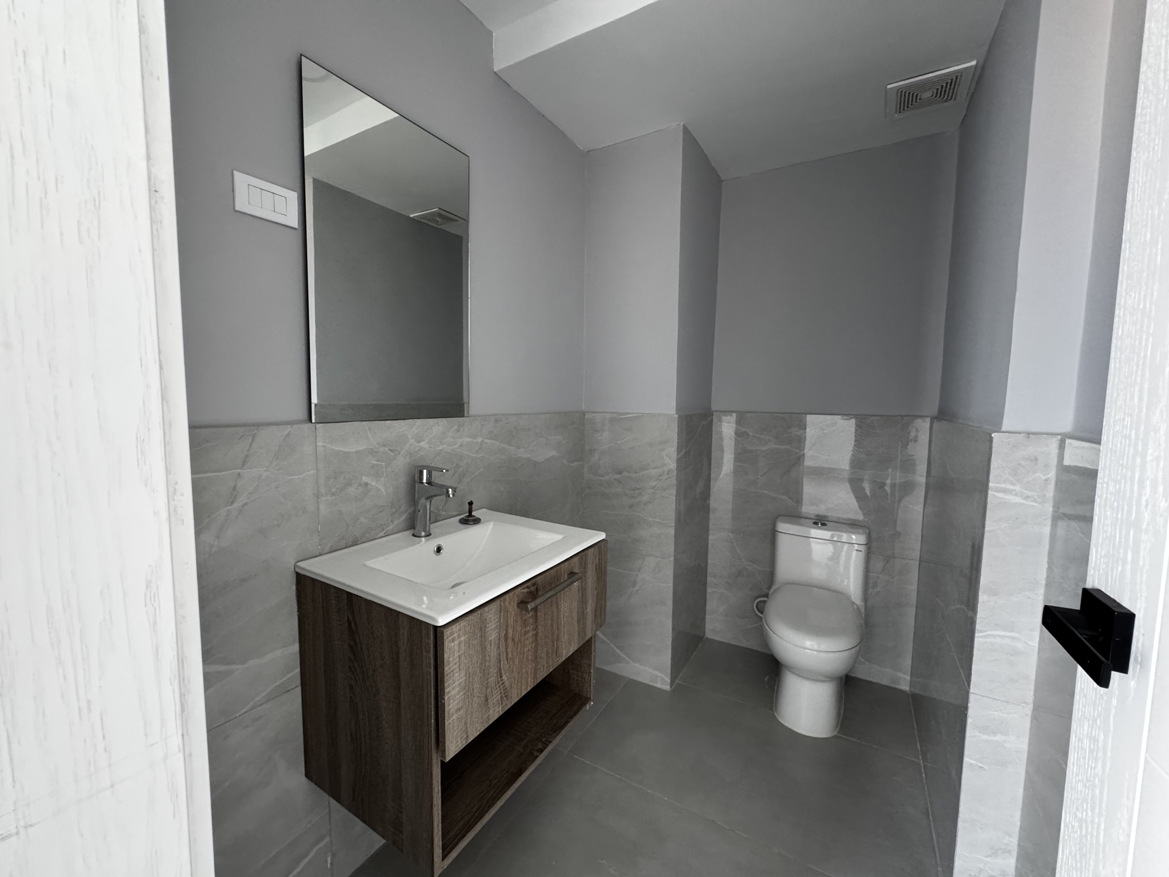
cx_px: 584
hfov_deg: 102.1
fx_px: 473
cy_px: 438
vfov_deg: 85.7
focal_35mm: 14
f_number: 2.2
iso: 320
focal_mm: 2.22
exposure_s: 1/90
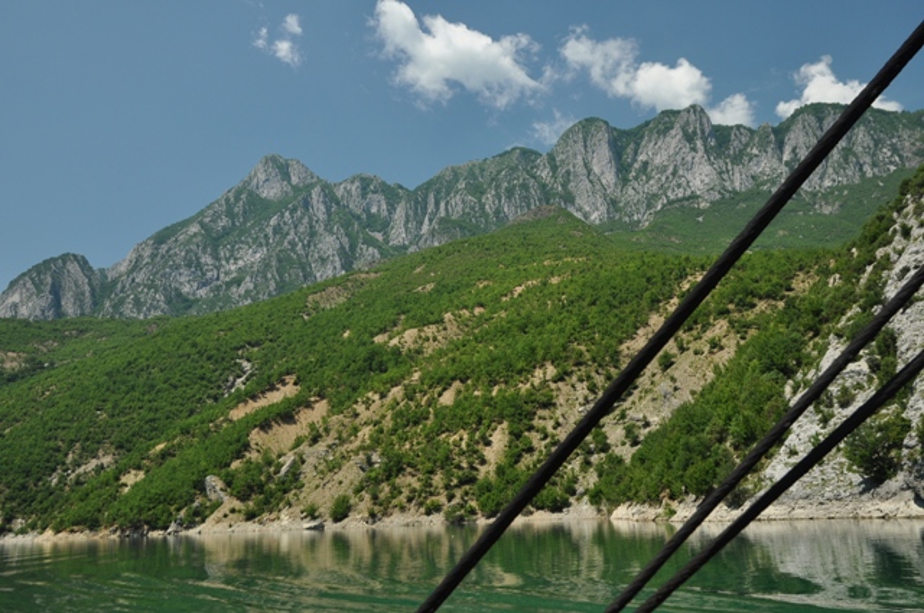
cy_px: 306
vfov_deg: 39.9
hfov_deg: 57.3
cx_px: 462
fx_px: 846
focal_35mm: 33
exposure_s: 1/250
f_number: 8
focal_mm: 22
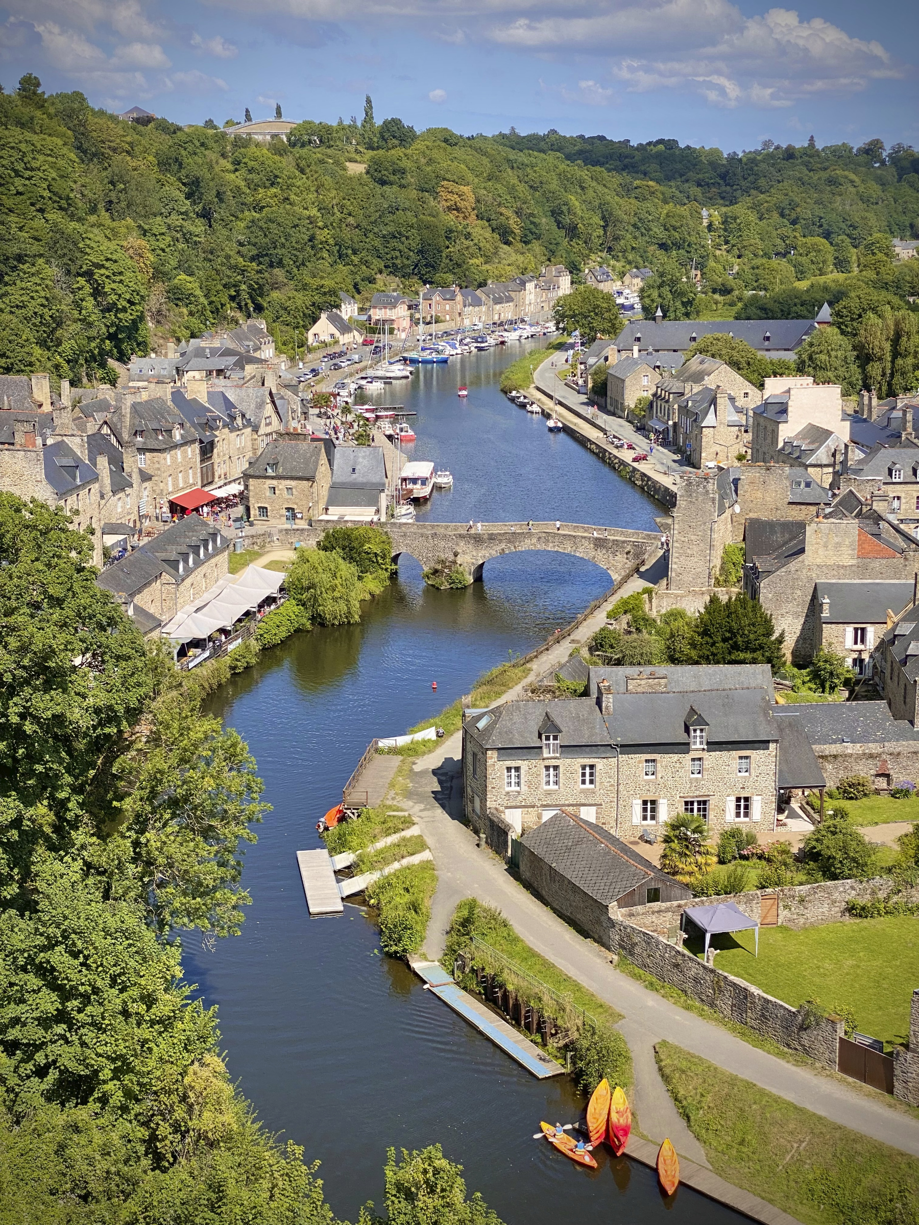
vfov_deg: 36.8
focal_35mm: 52
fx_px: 1841
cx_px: 460
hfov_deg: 28.0
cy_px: 612
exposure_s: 1/1546
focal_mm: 6
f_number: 2
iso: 20
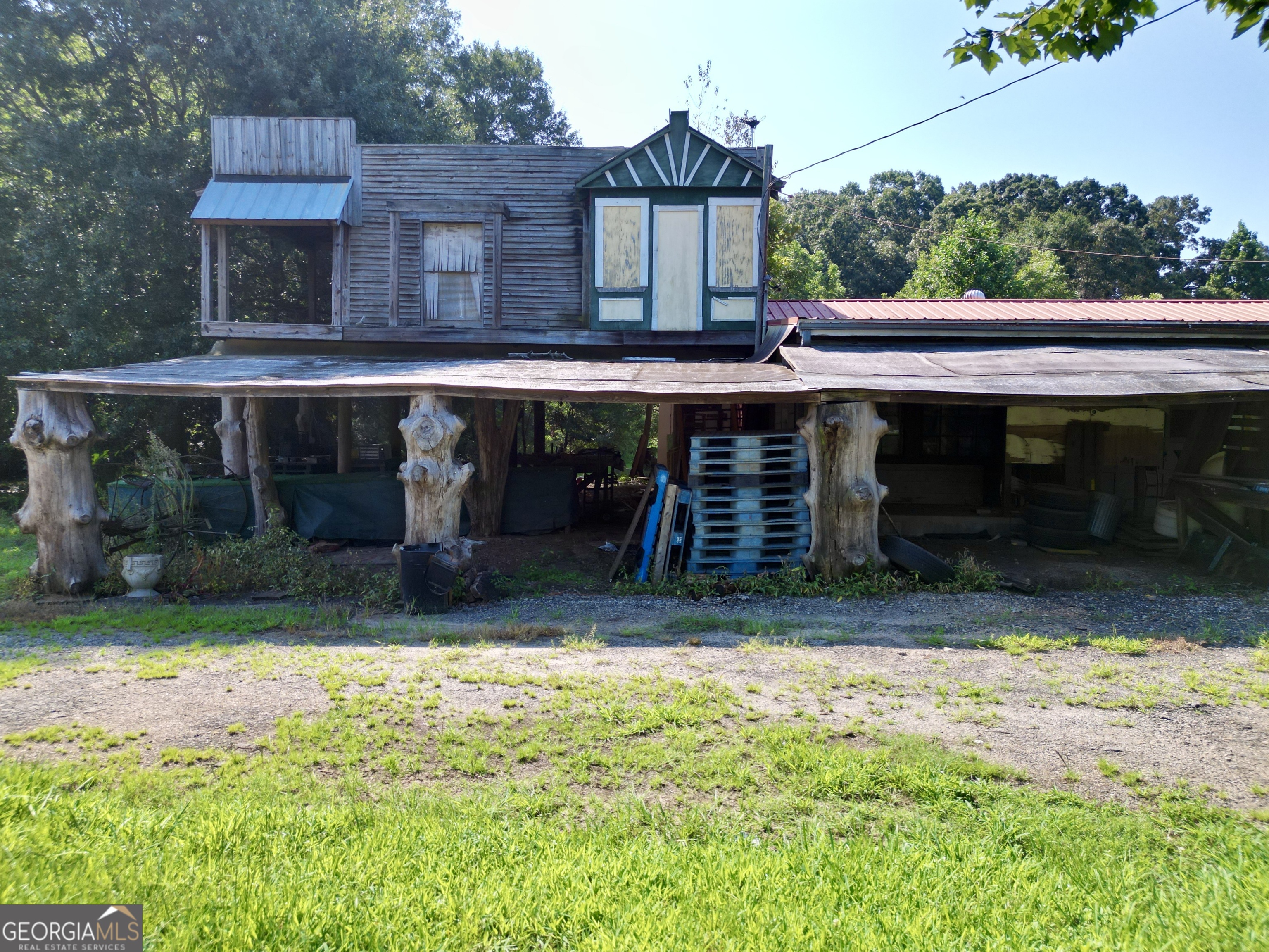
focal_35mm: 24
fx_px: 880
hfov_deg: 71.6
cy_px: 476
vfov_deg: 56.8
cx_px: 634
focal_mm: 6.72
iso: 100
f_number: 1.7
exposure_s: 1/1500
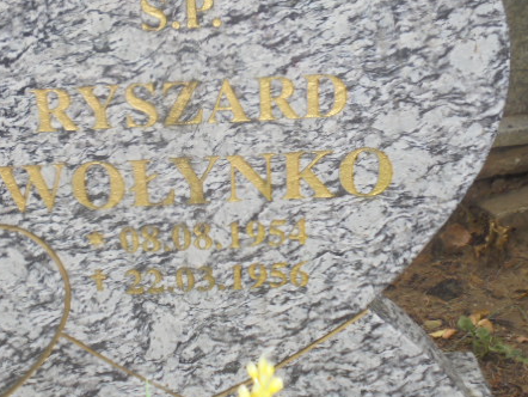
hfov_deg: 34.8
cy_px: 146
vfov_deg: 26.5
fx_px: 839
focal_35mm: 55
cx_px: 213
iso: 100
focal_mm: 6.9
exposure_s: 1/50
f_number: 4.2
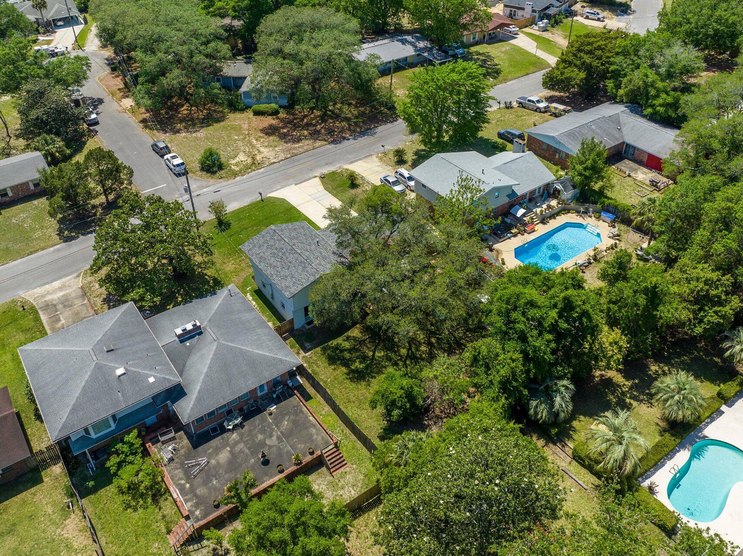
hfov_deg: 61.7
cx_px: 370
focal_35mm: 29
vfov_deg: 48.1
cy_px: 248
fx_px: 622
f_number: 2.8
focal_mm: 12.29
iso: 160
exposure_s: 1/2000
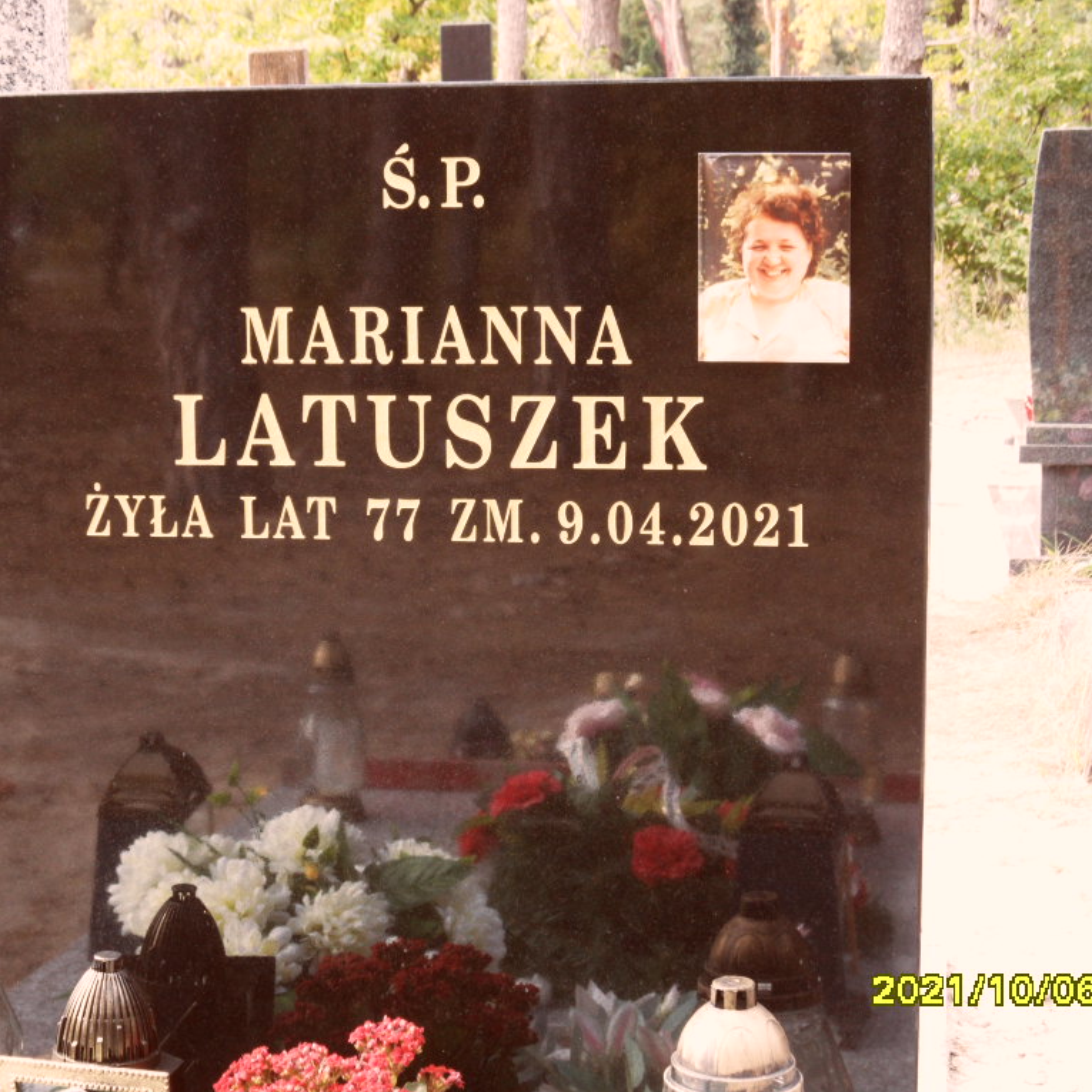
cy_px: 547
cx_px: 433
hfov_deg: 24.3
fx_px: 2534
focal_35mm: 71
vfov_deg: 24.3
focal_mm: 10.3
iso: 120
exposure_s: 1/60
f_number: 4
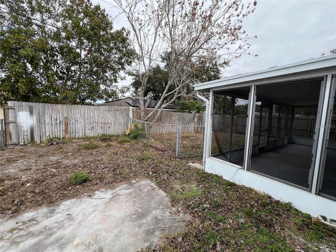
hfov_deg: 106.2
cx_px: 168
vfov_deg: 89.9
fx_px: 126
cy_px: 126
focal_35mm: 13
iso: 32
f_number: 1.8
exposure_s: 1/513
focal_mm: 1.57
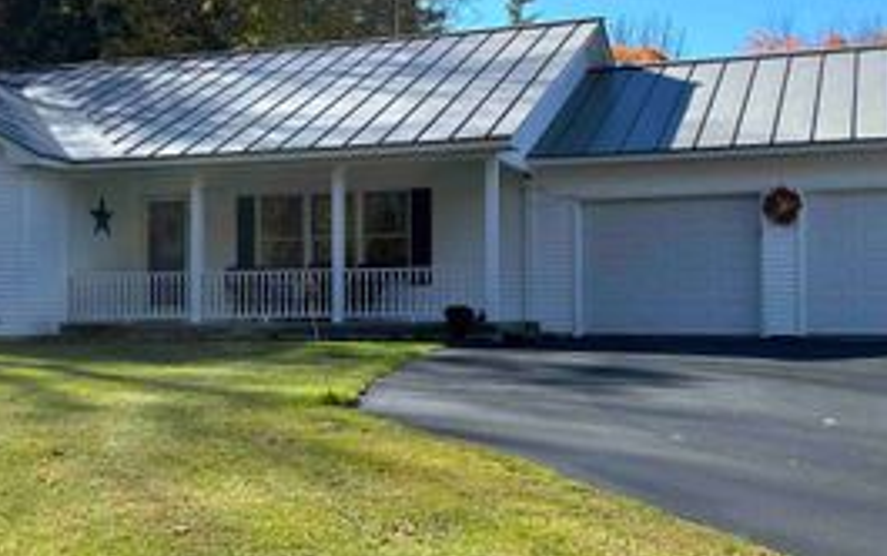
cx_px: 392
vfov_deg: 24.9
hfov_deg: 38.8
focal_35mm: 52
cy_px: 280
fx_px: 1258
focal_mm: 5.7
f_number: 1.5
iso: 50
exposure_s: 1/2083
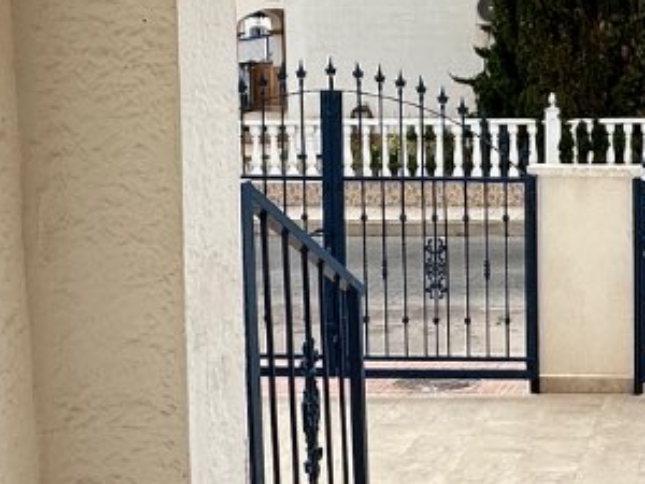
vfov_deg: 21.0
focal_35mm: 70
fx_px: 1304
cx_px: 703
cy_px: 184
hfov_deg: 25.8
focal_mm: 2.22
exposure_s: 1/407
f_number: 2.2
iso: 40
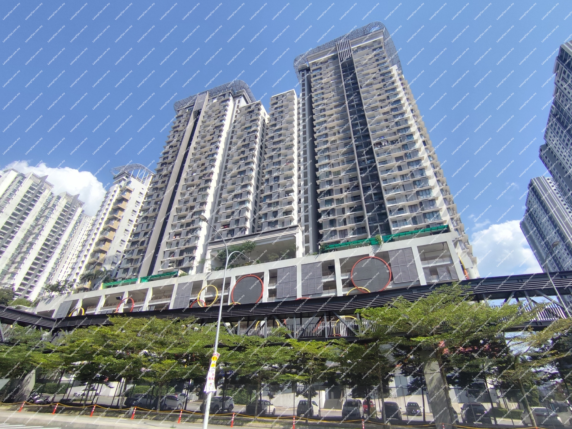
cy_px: 214
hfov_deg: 94.5
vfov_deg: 78.1
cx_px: 286
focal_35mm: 16
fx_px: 264
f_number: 2.2
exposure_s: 1/1997
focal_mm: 1.65
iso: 50
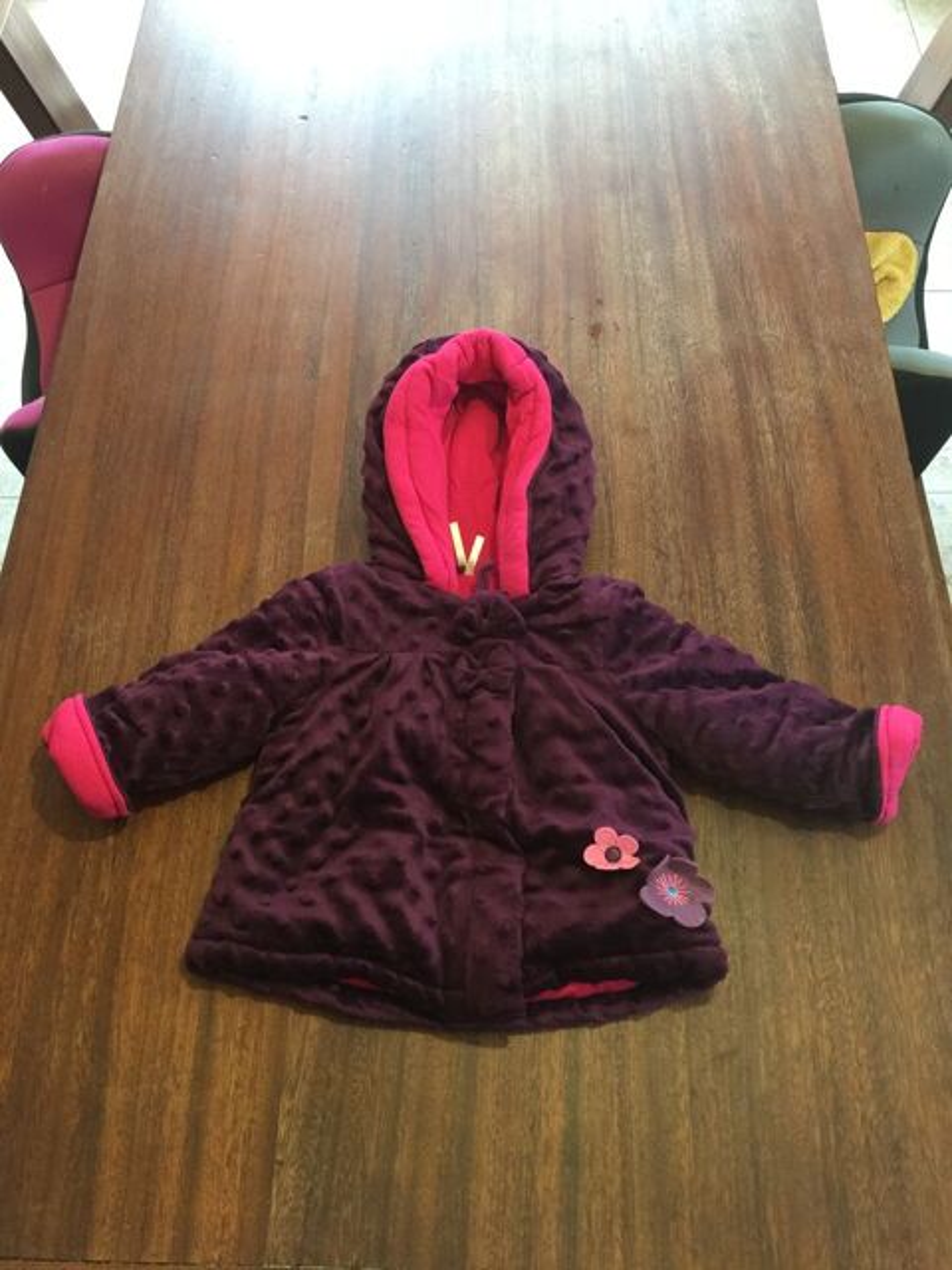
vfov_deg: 61.7
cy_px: 635
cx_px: 476
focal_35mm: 29
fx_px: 1063
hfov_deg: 48.2
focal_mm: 4.15
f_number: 2.2
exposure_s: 1/10
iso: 100
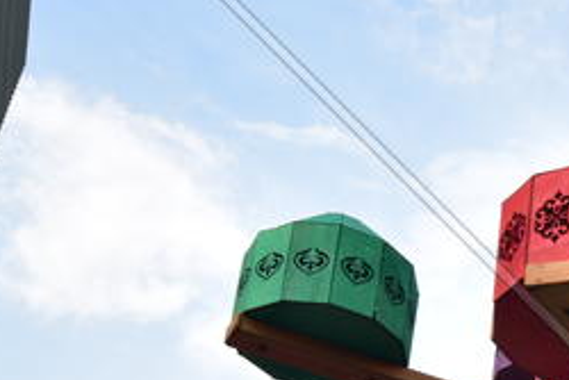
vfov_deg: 12.6
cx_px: 790
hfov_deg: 18.0
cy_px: 562
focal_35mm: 104
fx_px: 1645
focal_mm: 20
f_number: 11
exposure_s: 1/60
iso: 100
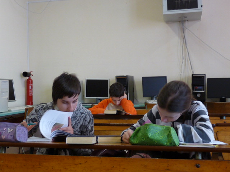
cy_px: 86
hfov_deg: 38.9
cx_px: 115
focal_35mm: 49
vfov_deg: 29.7
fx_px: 326
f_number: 2.8
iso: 125
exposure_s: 1/30
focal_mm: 4.8
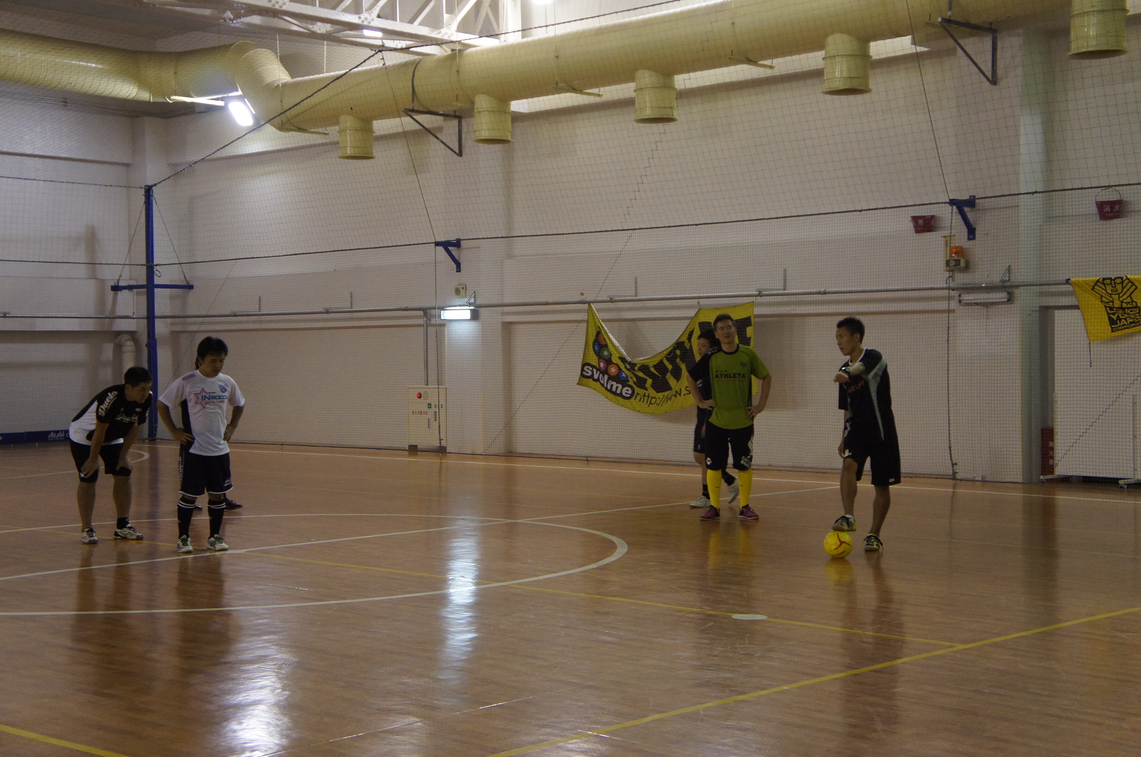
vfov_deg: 25.7
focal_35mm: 52
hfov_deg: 37.9
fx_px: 1661
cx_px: 570
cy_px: 378
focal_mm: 35
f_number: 4.5
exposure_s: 1/80
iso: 1600
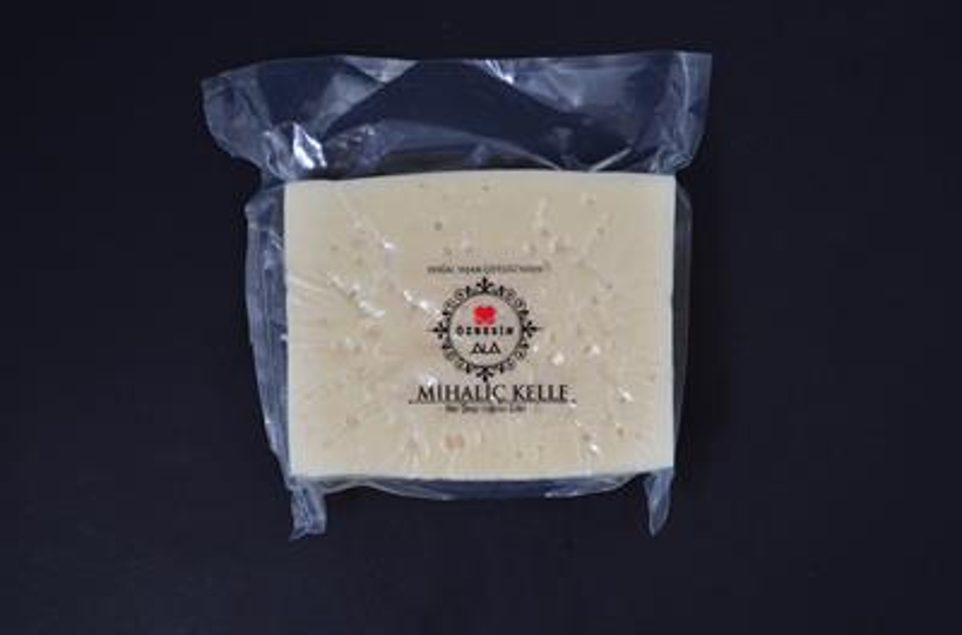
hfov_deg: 38.0
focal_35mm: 52
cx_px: 481
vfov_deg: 25.6
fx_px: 1399
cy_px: 318
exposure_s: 1/60
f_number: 10
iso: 100
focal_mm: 35
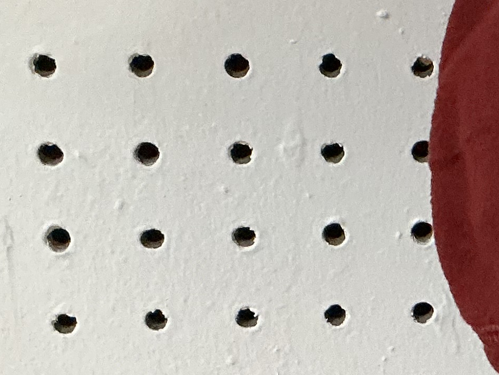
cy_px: 298
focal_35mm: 119
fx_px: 1716
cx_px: 627
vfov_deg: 12.4
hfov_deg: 15.8
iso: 250
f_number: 1.8
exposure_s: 1/60
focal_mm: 3
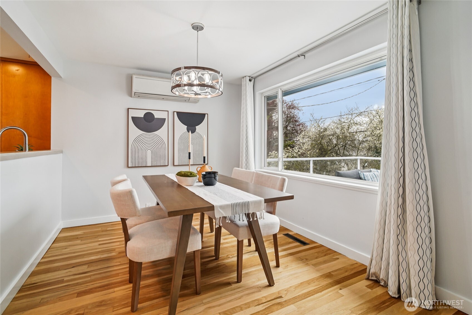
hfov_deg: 96.7
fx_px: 210
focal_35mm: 16
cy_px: 158
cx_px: 236
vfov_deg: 73.7
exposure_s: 1/160
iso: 1600
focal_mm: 16
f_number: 8
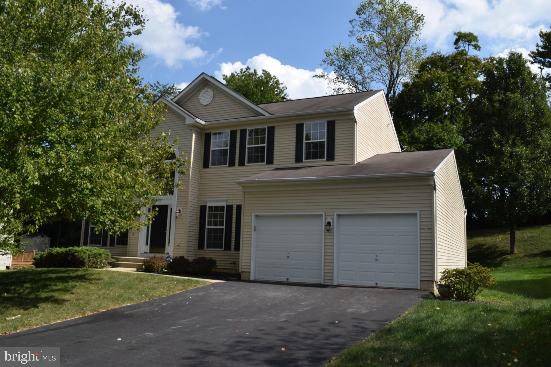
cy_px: 184
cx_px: 276
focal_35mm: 30
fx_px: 459
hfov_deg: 61.9
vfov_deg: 43.6
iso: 100
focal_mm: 20
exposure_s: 1/250
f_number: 8
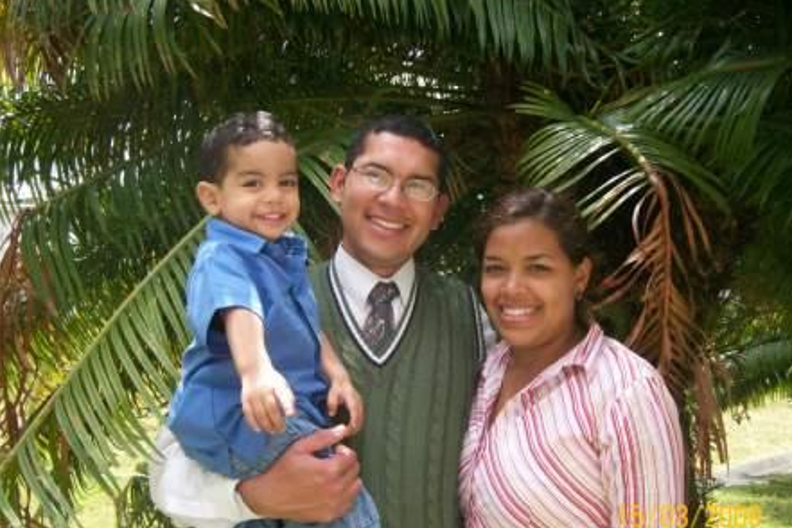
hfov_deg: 51.9
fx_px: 814
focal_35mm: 37
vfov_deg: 35.9
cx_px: 400
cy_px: 287
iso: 80
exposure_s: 1/376
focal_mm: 5.8
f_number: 2.8
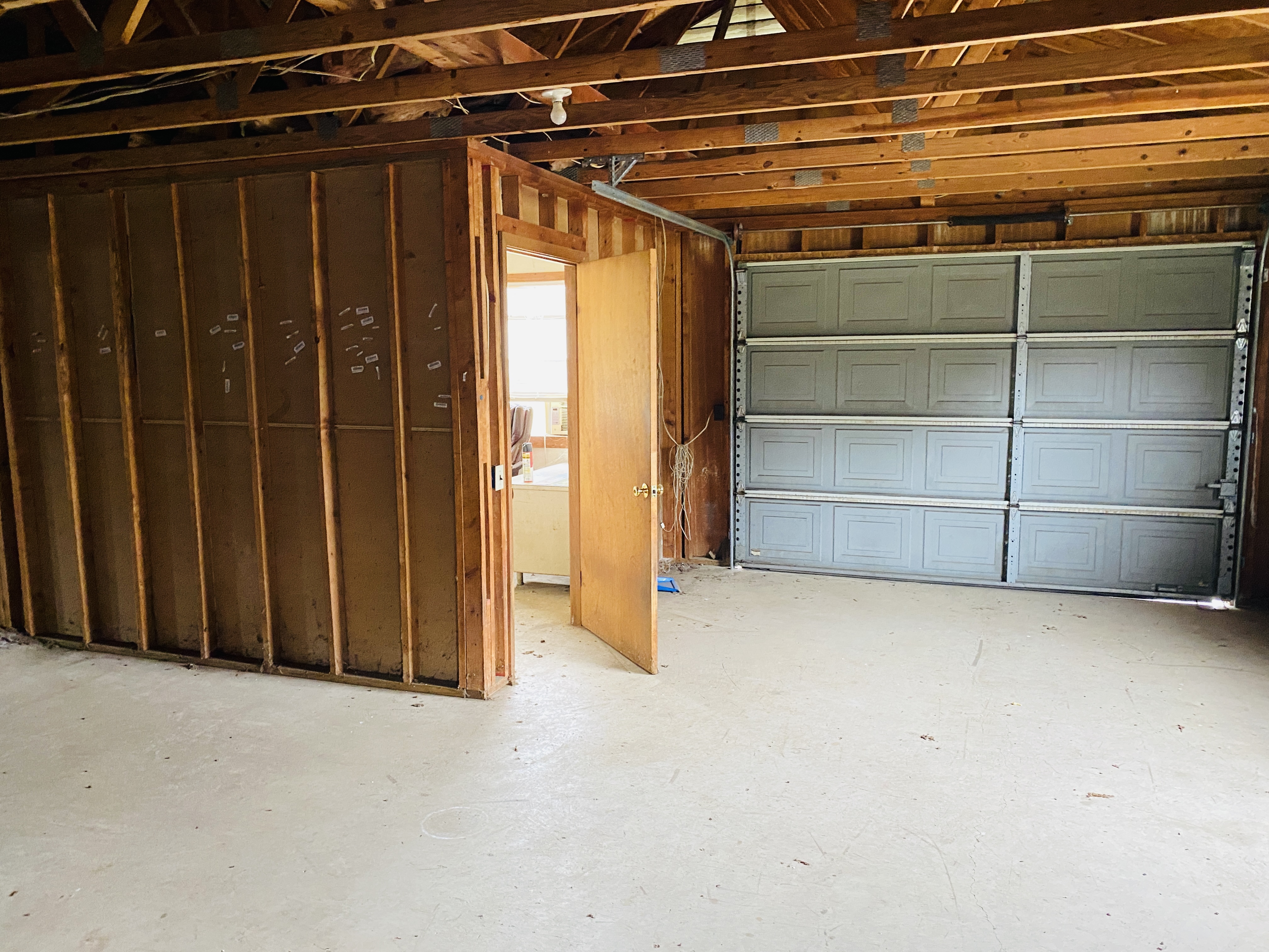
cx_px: 634
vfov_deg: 53.1
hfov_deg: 67.3
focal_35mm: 26
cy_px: 476
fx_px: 953
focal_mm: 4.25
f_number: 1.8
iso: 500
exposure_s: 1/60
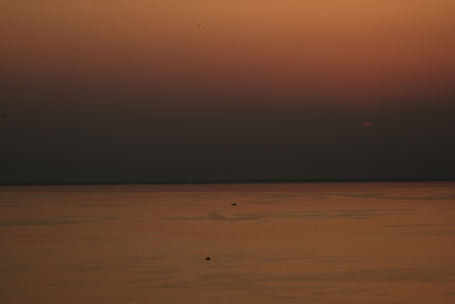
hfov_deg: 13.7
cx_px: 228
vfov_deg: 9.2
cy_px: 152
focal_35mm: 150
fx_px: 1896
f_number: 5.6
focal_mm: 100
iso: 160
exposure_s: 1/480
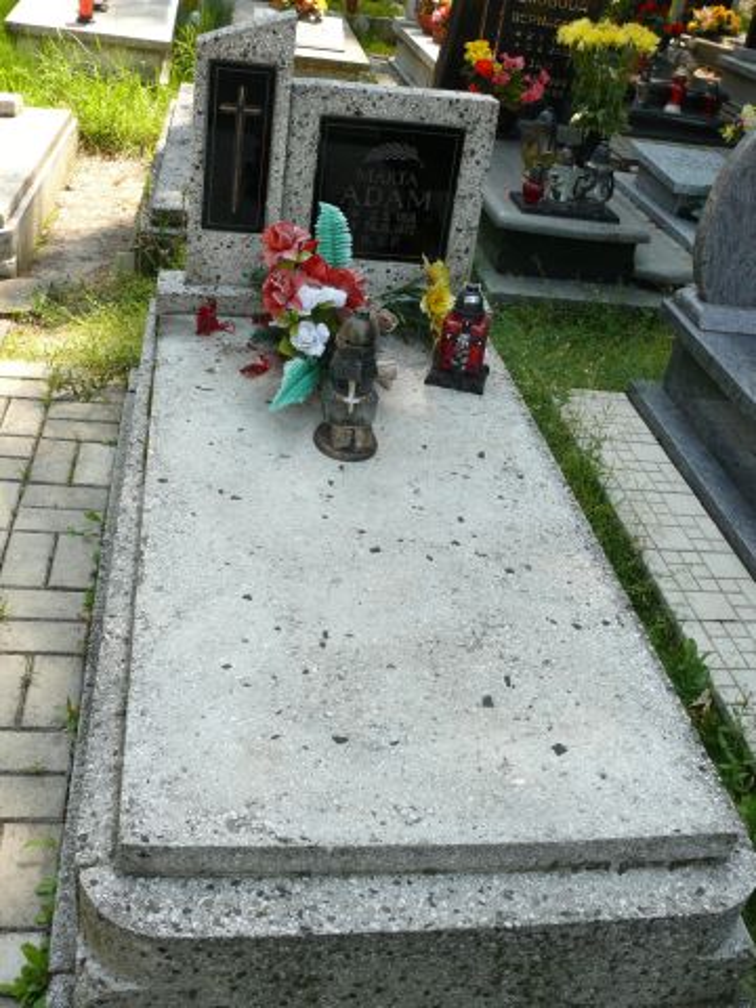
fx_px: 1019
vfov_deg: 52.6
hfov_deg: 40.7
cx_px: 378
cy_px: 504
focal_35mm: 35
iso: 100
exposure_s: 1/200
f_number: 4
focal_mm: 7.4
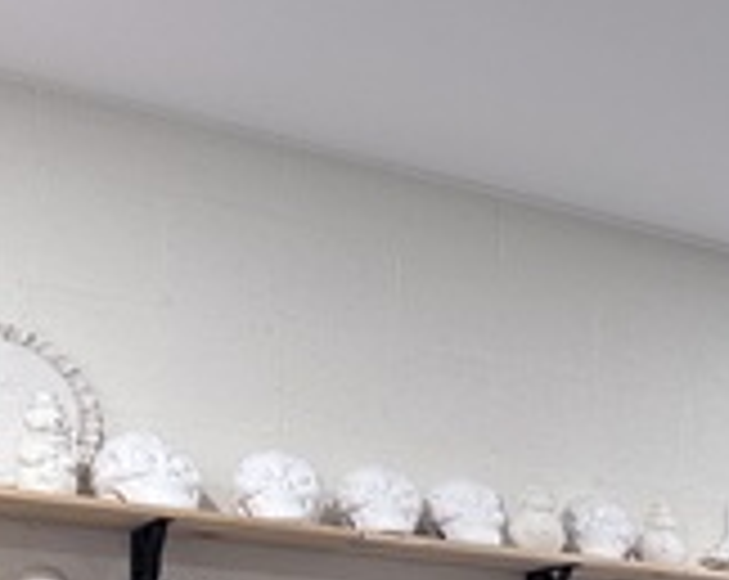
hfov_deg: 18.3
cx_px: 1228
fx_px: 1874
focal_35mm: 87
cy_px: 854
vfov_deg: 16.2
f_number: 1.78
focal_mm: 6.86
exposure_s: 1/60
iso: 200
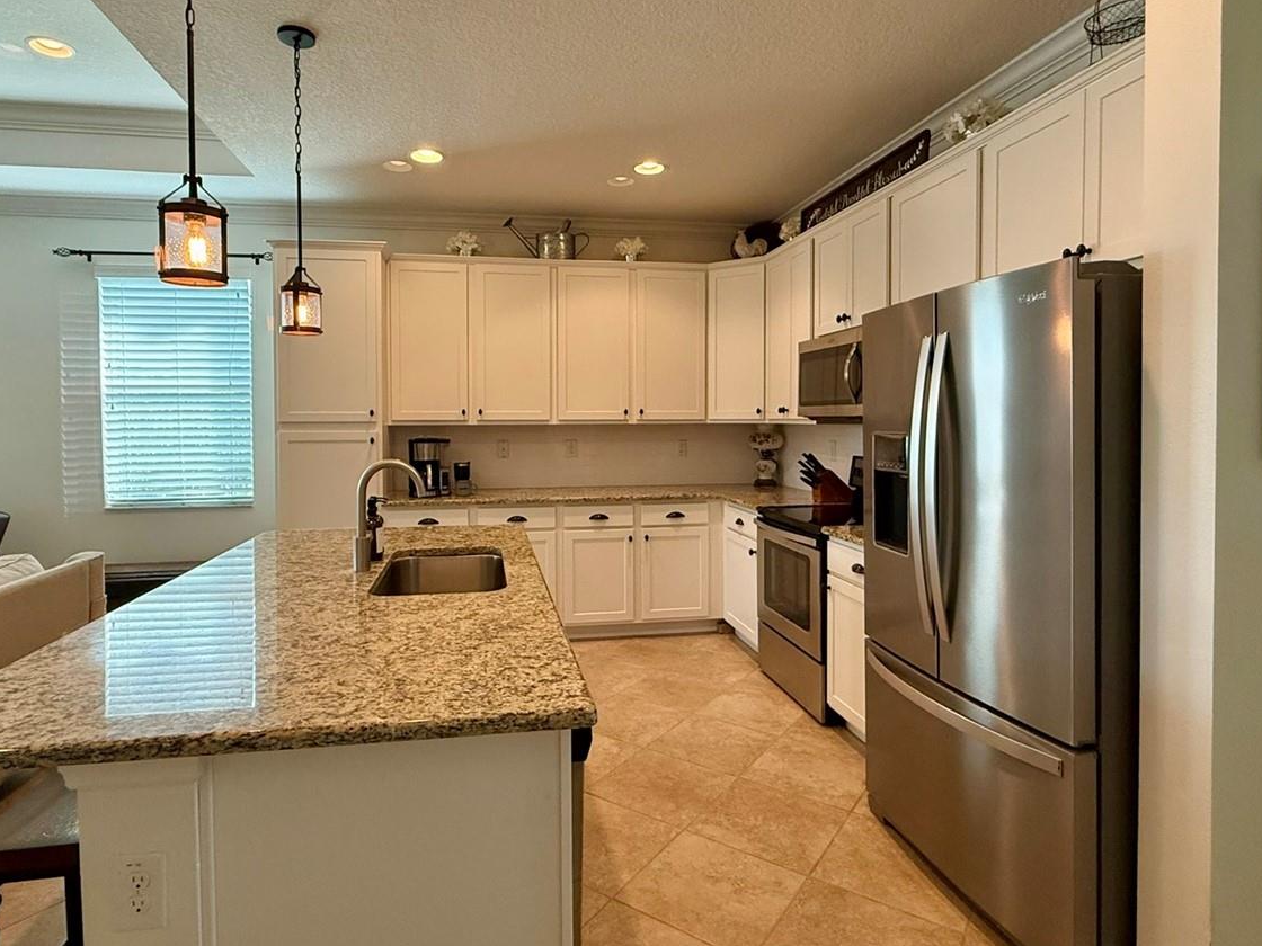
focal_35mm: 20
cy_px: 435
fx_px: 729
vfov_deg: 65.9
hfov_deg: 81.7
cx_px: 607
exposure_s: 1/120
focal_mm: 2.22
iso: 320
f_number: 2.2
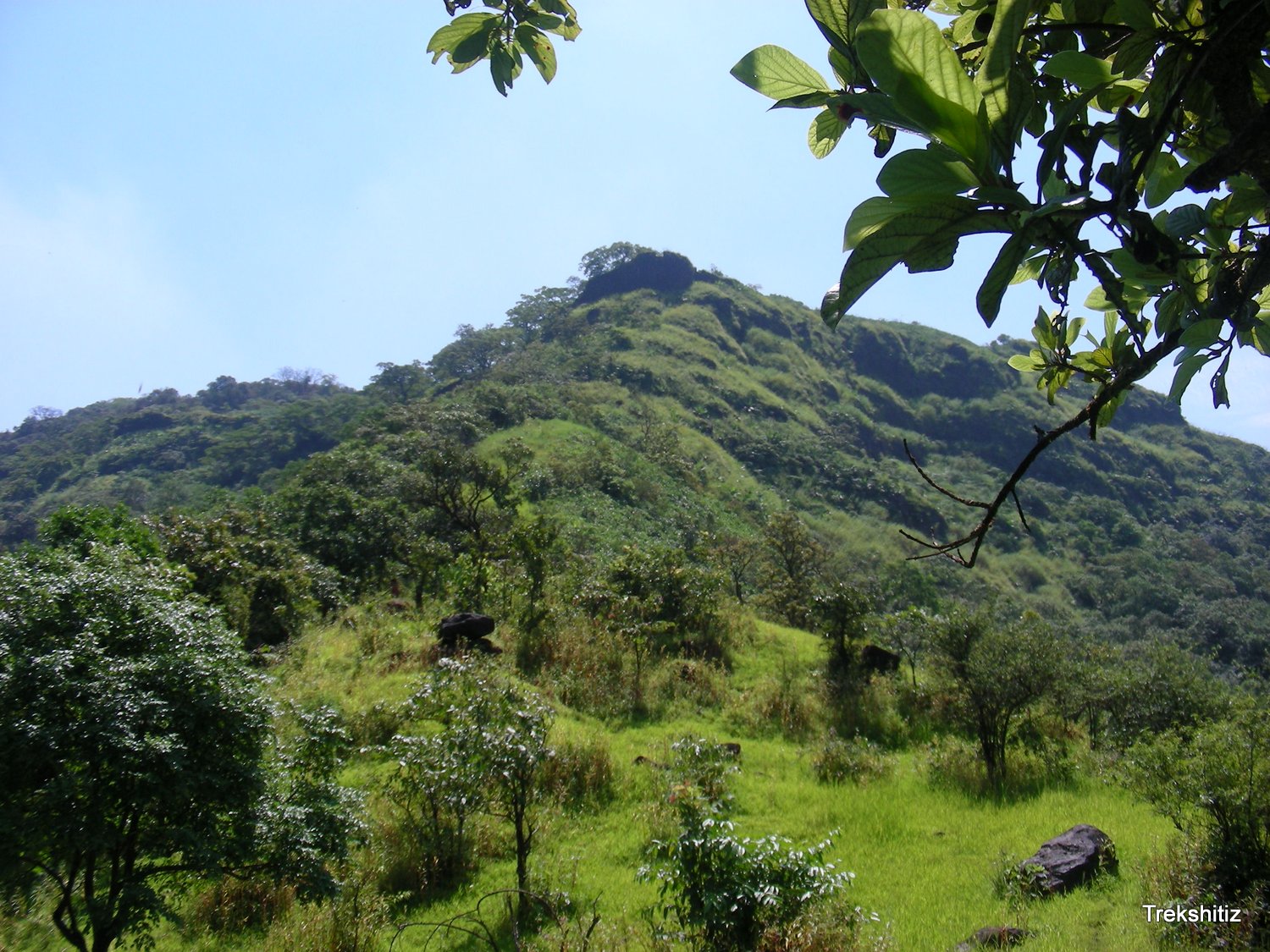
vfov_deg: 37.7
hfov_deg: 49.0
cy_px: 476
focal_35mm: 38
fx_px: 1394
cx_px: 635
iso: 50
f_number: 4
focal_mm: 6.3
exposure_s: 1/548
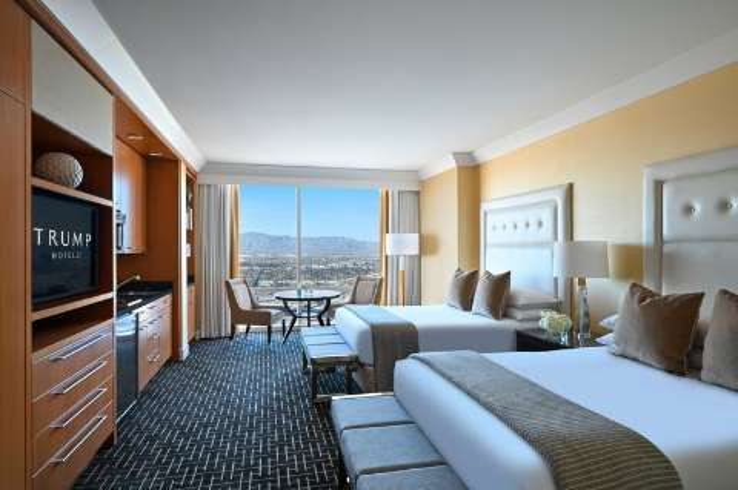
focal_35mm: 20
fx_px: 410
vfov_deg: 61.8
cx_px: 369
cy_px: 245
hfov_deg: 84.0
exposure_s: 1/25
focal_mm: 20
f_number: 16
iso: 400
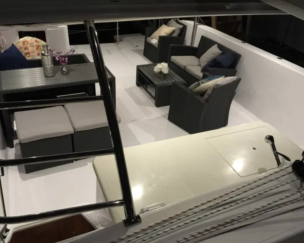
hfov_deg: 57.2
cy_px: 124
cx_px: 147
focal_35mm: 31
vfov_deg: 47.1
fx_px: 279
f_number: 2.2
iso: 80
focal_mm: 4.15
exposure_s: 1/4
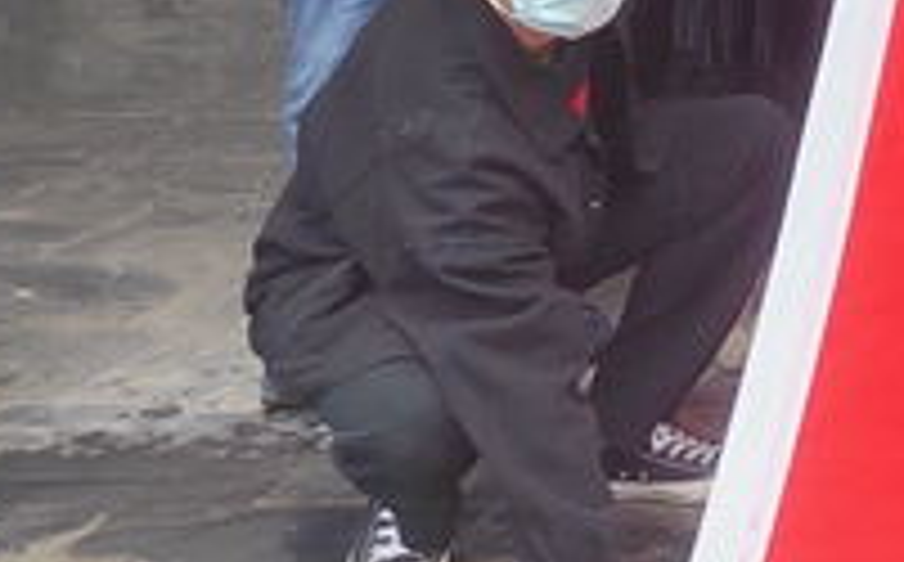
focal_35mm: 85
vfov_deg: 13.8
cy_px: -411
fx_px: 2091
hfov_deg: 20.2
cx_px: 1439
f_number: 1.9
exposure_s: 1/100
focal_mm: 5.52
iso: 222
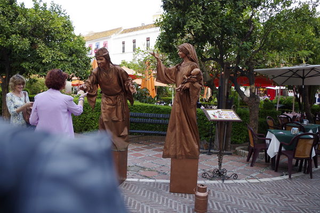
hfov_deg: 60.3
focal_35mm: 31
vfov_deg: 42.3
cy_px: 106
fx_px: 276
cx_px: 160
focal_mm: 21.25
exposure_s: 1/100
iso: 200
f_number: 4
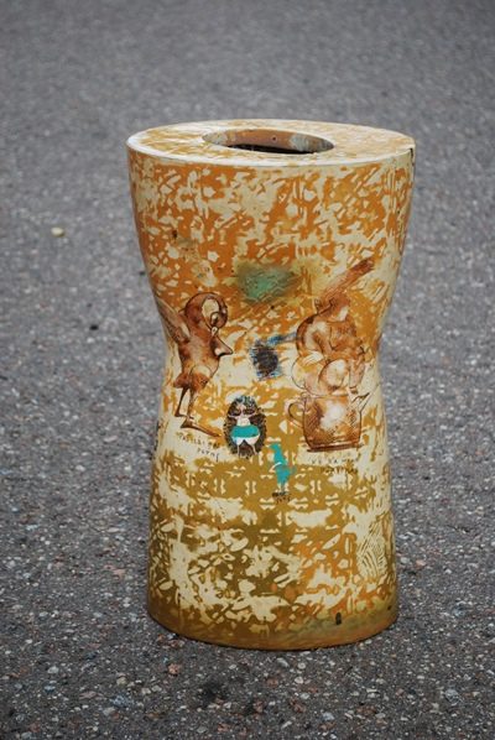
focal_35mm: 82
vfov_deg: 24.6
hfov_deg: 16.6
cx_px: 248
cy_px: 370
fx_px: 1698
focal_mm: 55
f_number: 5.6
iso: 100
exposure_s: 1/125
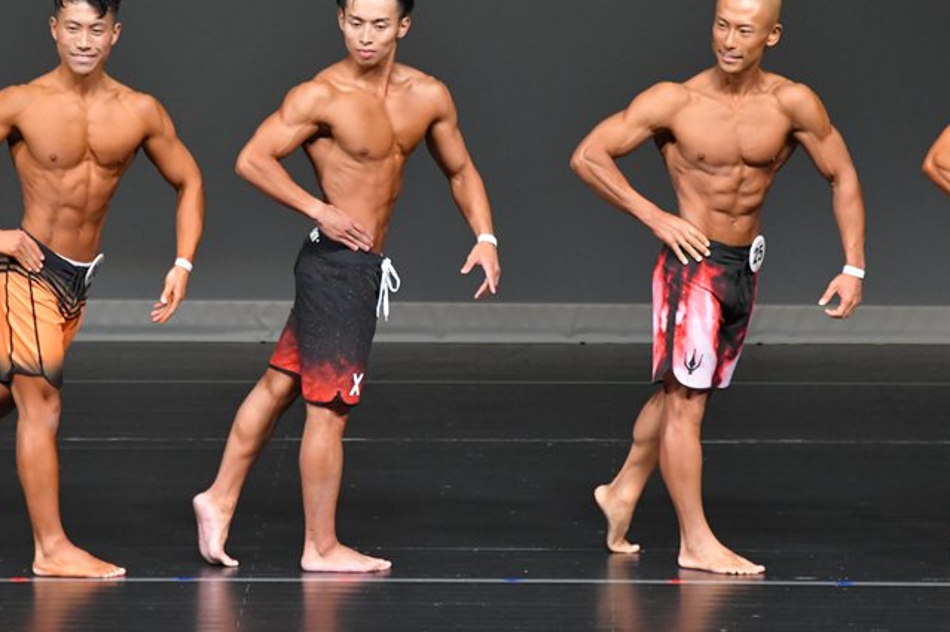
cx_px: 390
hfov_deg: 5.4
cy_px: 280
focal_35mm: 382
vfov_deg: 3.6
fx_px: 10072
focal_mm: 210
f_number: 5.6
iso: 4000
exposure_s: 1/400
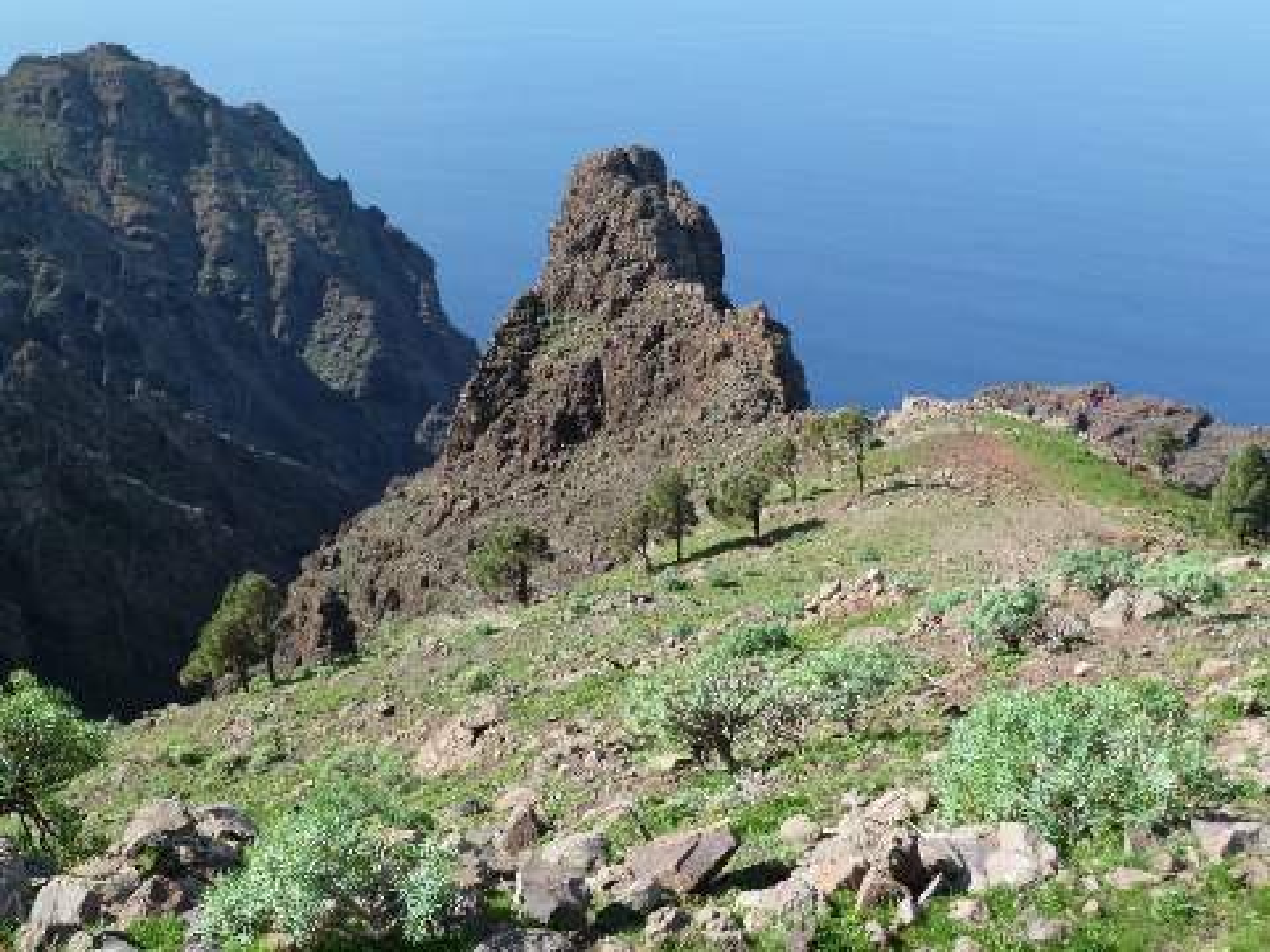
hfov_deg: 44.8
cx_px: 635
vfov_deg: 34.3
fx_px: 1541
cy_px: 476
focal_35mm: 42
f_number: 4
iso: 80
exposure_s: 1/250
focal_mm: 6.9
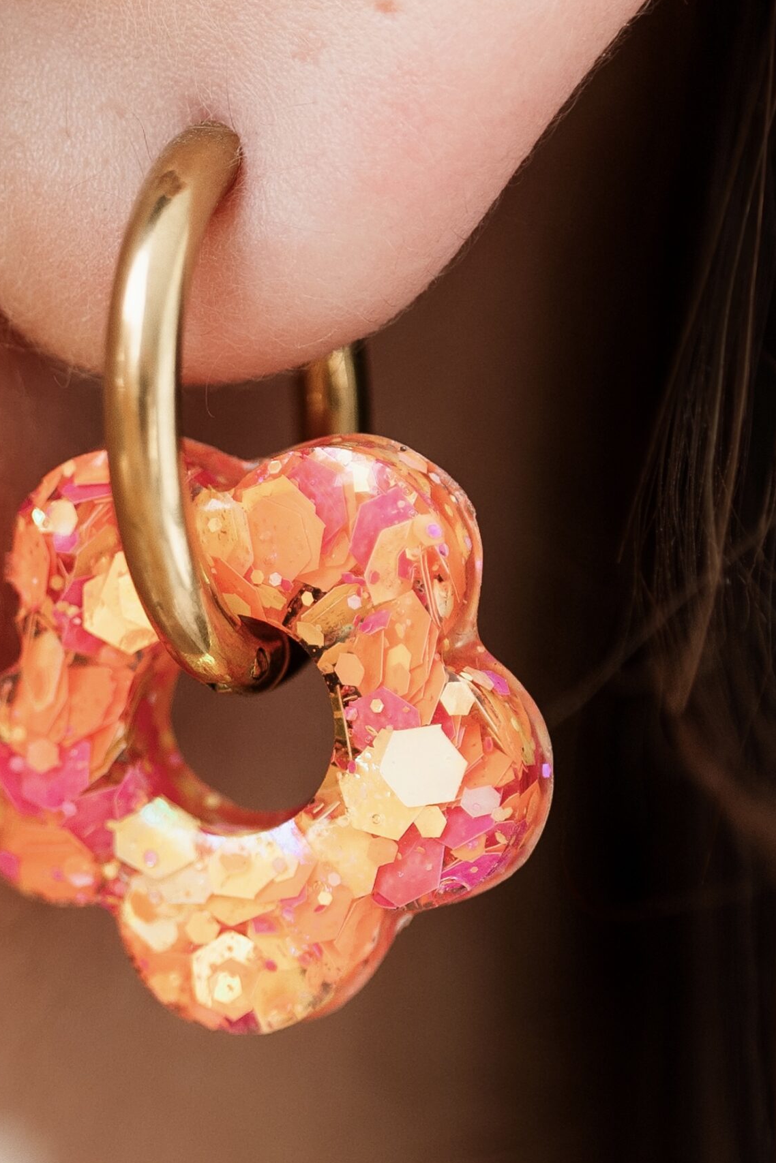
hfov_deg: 18.1
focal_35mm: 75
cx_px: 225
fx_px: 2425
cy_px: 736
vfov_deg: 26.9
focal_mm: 50
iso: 100
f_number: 3.5
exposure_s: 1/200
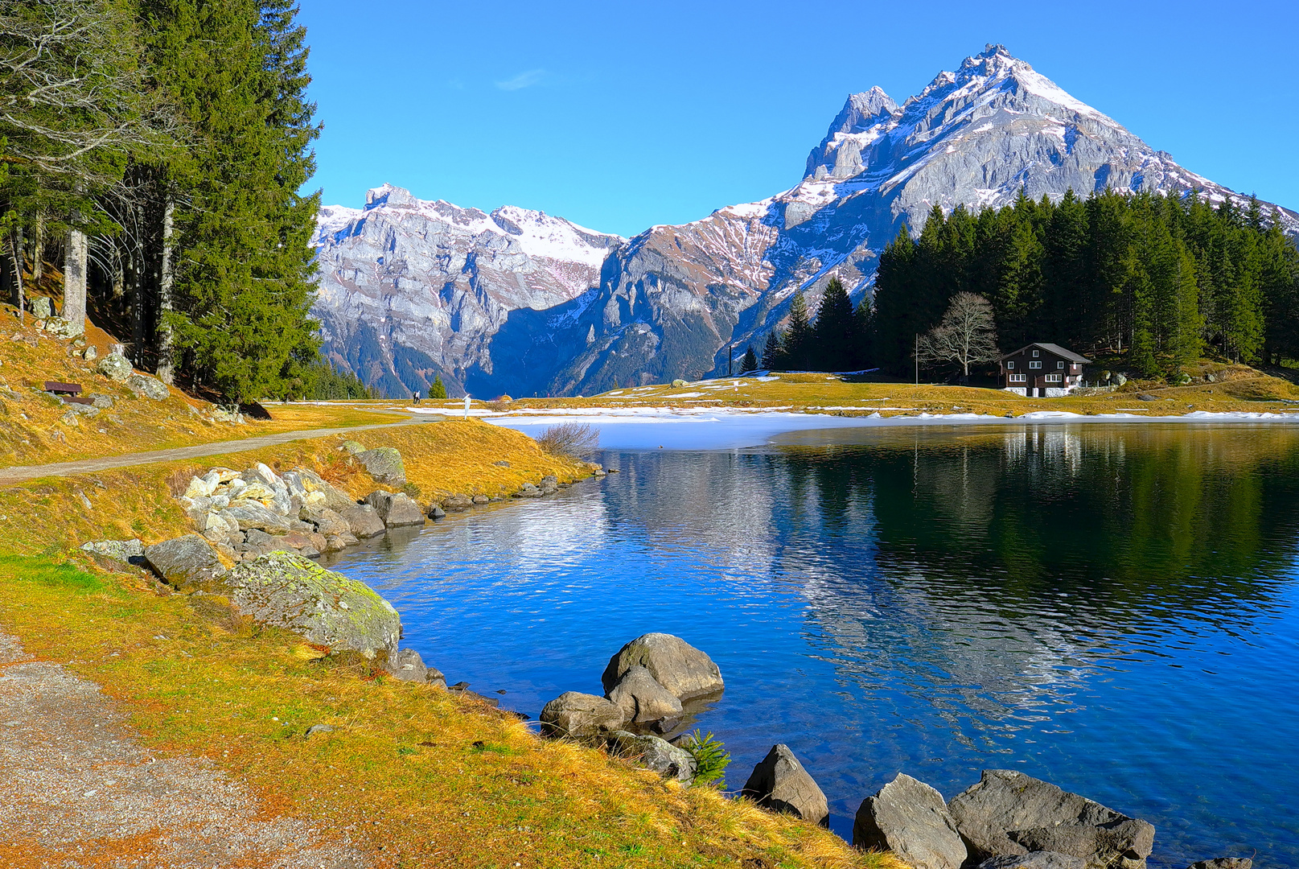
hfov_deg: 53.1
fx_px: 1300
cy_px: 434
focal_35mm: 36
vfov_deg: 36.9
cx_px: 650
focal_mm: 24
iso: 200
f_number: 10
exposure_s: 1/250
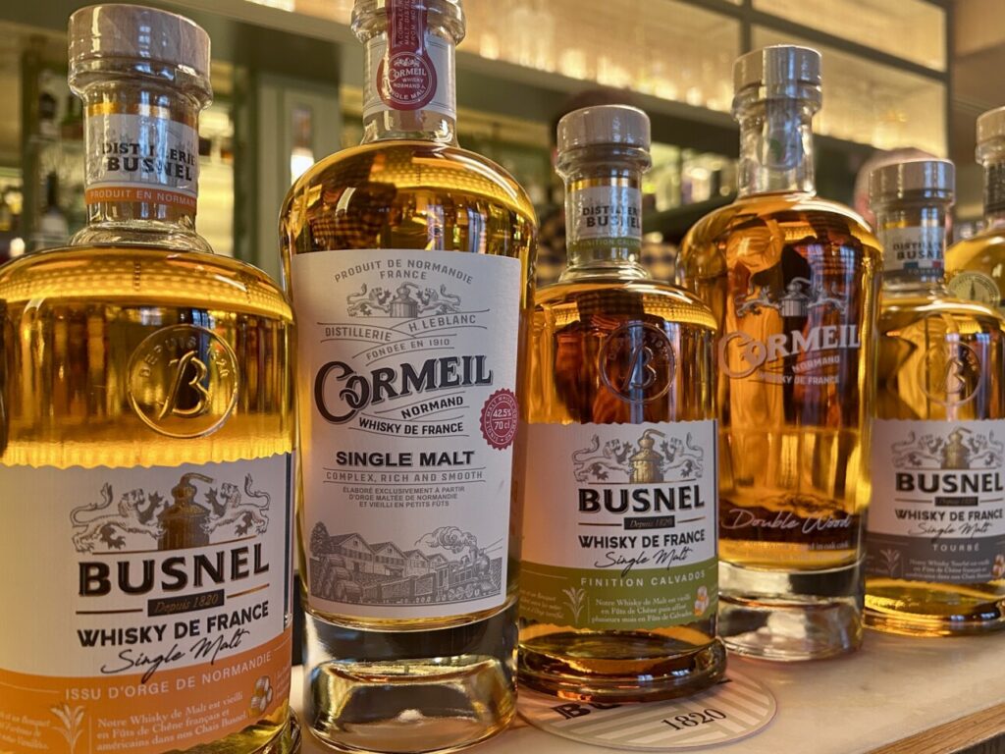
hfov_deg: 67.3
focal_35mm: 26
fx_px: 755
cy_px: 377
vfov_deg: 53.1
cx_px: 502
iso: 320
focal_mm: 5.7
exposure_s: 1/60
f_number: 1.5
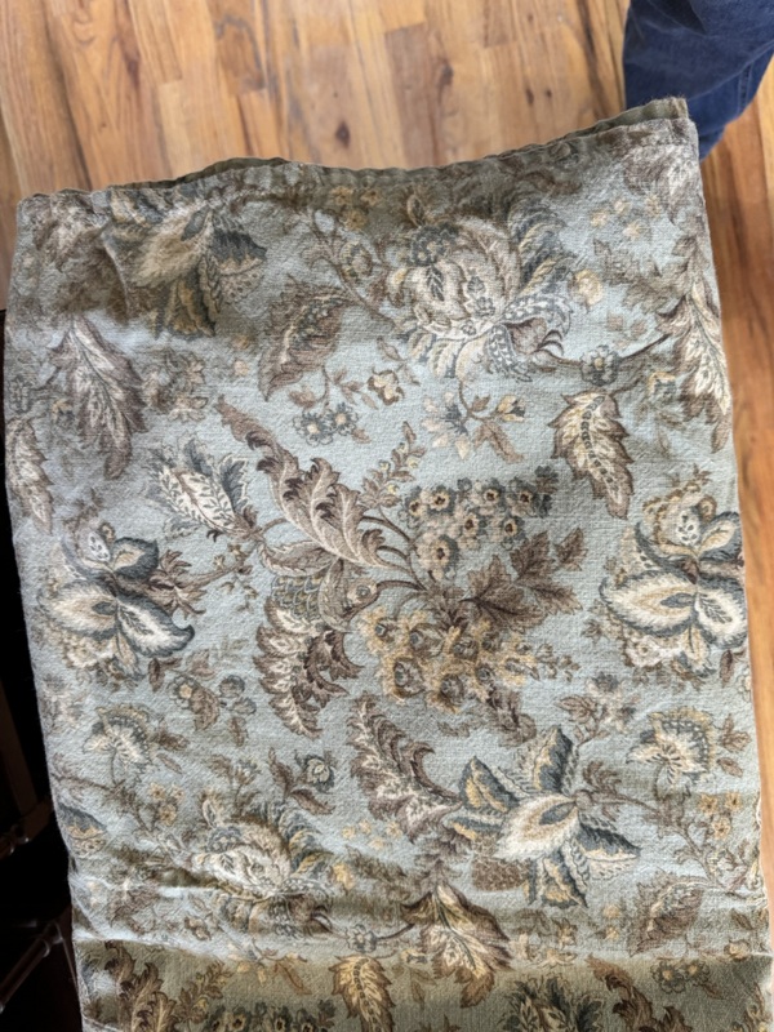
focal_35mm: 24
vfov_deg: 71.6
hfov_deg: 56.8
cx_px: 387
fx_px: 716
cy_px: 516
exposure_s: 1/60
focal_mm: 6.76
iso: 250
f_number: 1.78
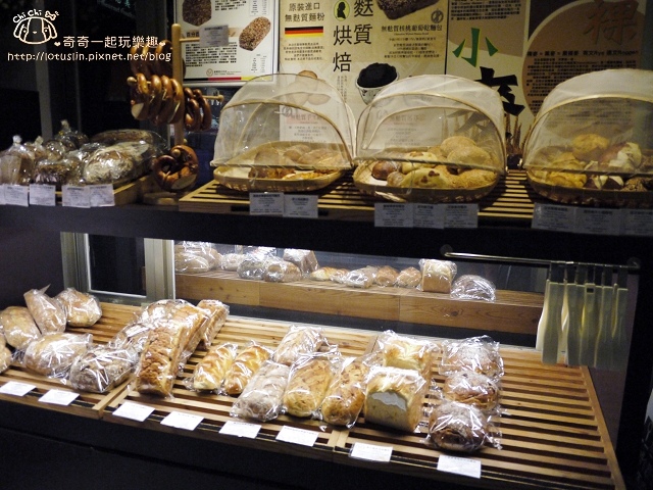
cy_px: 245
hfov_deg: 63.4
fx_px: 528
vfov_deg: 49.7
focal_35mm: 28
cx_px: 326
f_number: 2.5
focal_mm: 14
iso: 800
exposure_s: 1/125
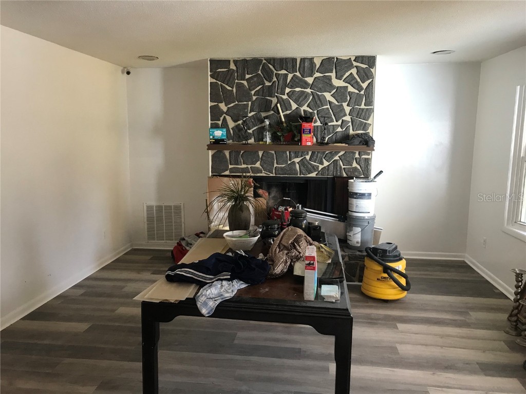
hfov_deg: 63.4
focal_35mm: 28
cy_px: 197
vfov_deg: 49.7
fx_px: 425
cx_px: 263
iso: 40
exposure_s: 1/24
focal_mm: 3.99
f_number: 1.8
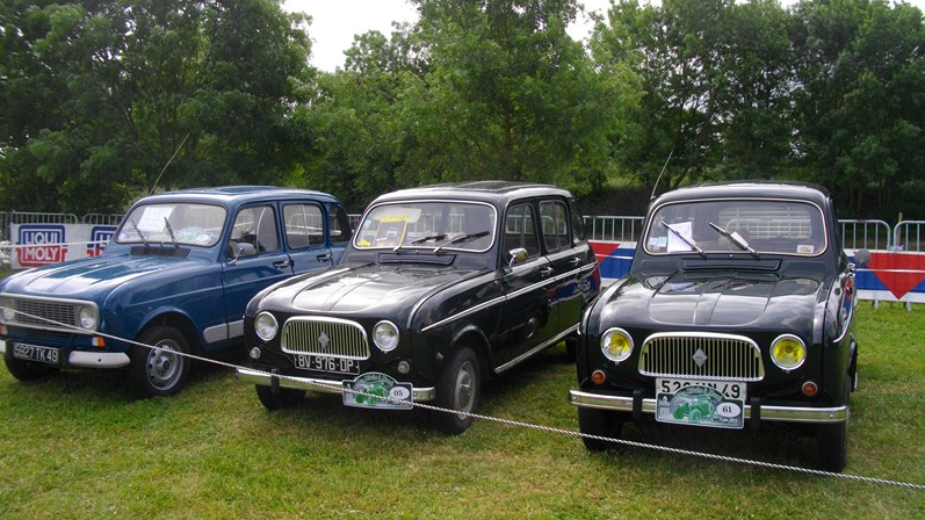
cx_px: 462
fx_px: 858
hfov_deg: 56.6
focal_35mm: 35
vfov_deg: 33.7
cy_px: 244
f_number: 5.5
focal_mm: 5.7
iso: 100
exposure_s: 1/200
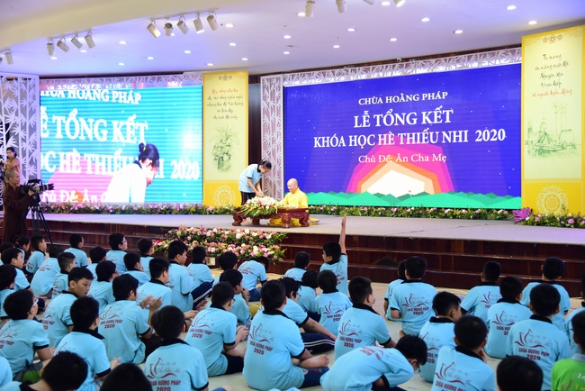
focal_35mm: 50
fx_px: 813
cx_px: 292
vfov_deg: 27.0
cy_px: 196
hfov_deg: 39.6
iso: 2000
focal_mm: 50
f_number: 4
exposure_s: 1/100
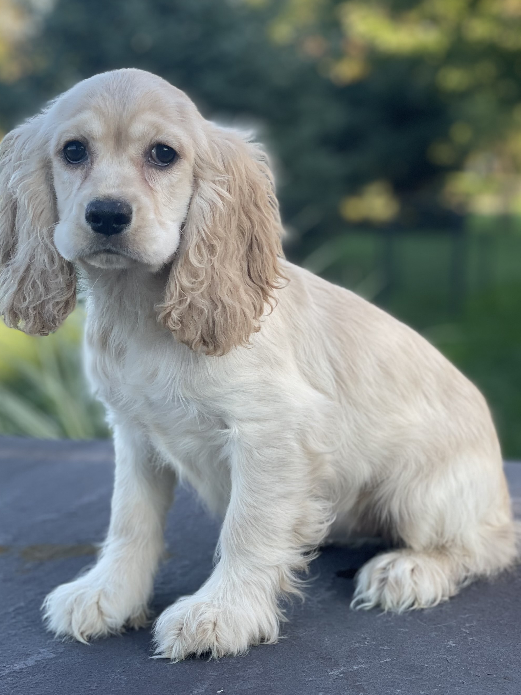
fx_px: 1586
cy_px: 371
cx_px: 280
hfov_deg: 18.7
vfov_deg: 24.7
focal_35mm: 79
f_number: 2
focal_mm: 6
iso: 25
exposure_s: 1/122
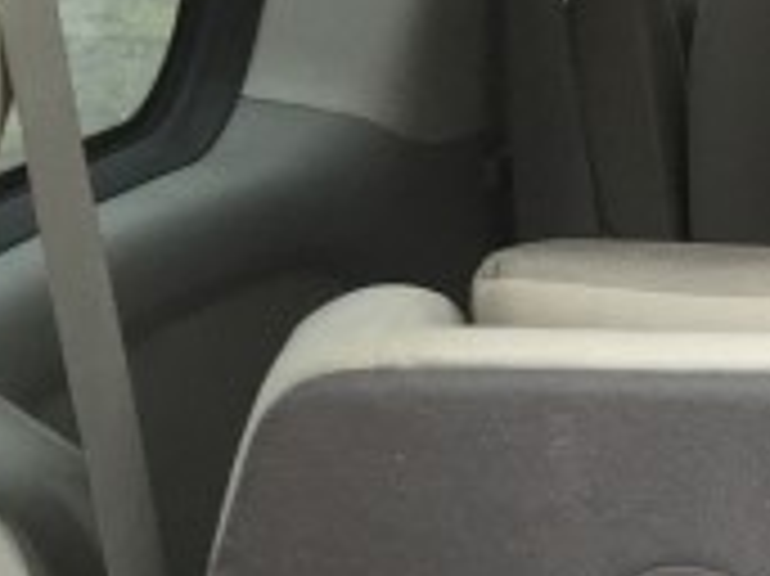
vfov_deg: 8.3
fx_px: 3868
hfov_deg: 9.9
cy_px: 990
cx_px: 1882
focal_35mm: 174
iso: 50
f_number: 2.2
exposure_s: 1/120
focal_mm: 4.15
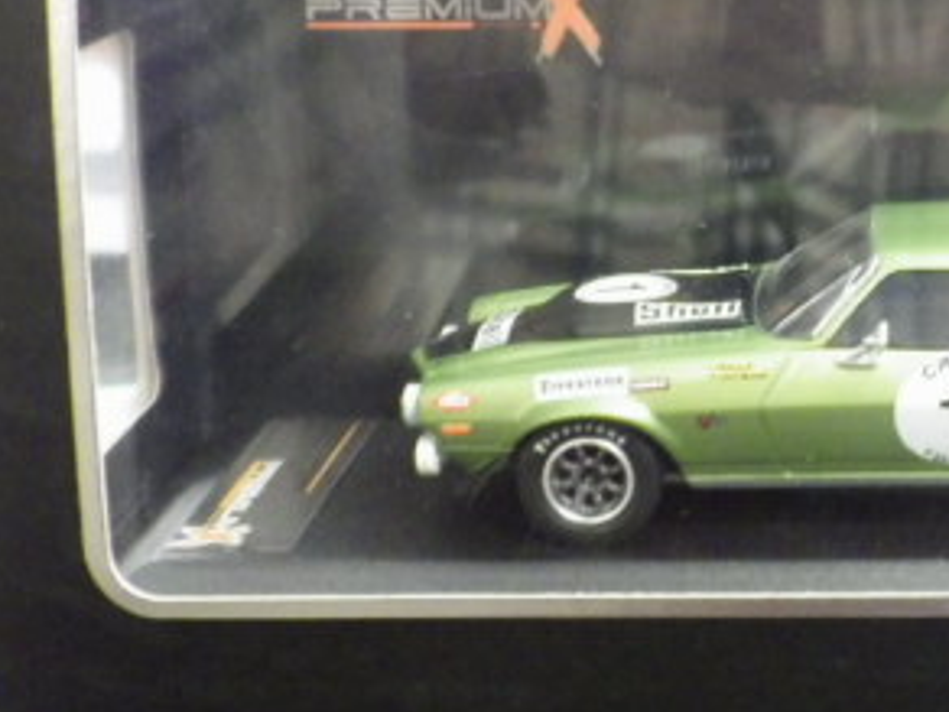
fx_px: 2467
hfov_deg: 21.2
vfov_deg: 16.4
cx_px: 910
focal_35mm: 90
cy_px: 280
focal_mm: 7.4
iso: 1250
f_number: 3.6
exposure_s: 1/25
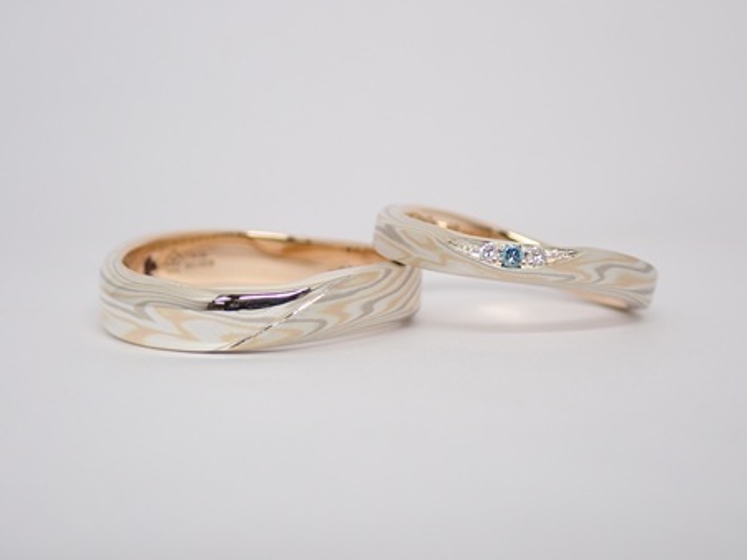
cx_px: 374
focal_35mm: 77
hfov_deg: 25.3
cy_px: 280
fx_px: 1661
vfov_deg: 19.1
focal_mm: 13.65
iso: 200
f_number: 4.1
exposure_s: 1/125
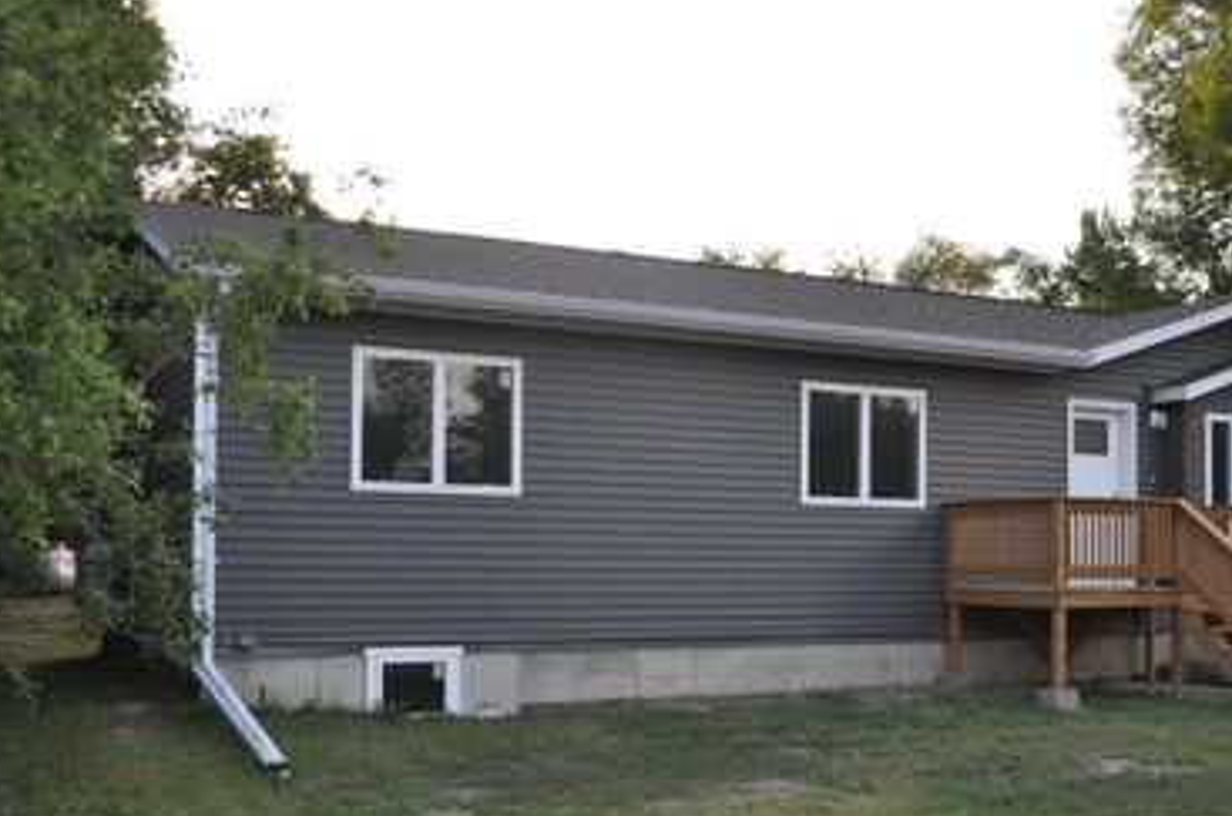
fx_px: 1537
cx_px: 732
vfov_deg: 29.6
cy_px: 531
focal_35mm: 45
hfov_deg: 43.5
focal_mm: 22
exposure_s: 1/200
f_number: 4.5
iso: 200
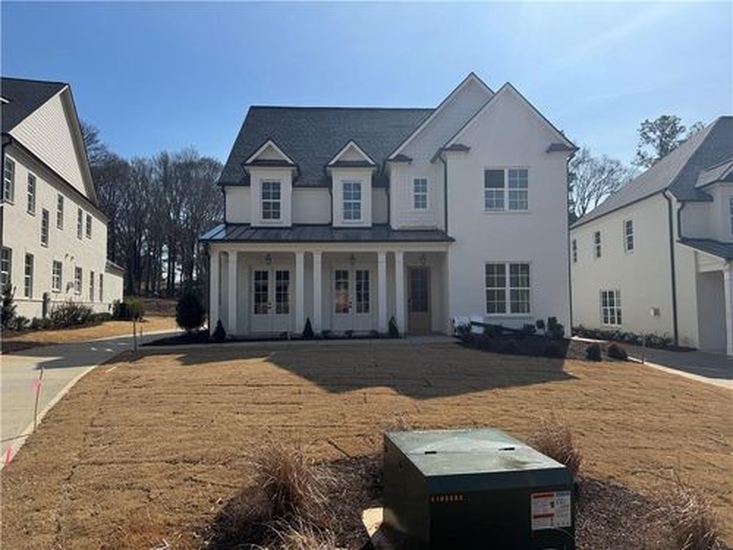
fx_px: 508
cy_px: 275
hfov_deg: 71.6
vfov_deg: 56.8
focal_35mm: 24
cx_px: 366
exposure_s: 1/6410
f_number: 1.78
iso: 80
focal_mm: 6.76
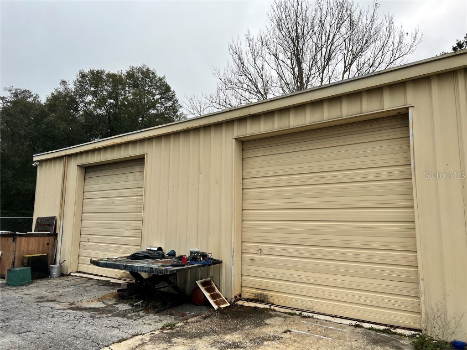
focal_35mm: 26
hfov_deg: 67.3
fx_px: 351
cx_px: 234
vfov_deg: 53.1
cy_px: 175
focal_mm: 5.7
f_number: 1.5
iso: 50
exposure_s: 1/121
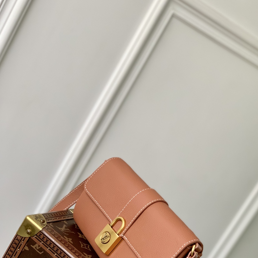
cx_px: 139
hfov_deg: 25.4
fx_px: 573
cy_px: 186
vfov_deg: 25.1
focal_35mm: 68
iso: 125
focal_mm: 6
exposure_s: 1/112
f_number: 2.4
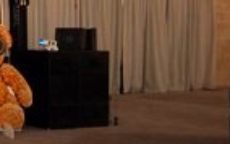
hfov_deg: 15.6
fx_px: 740
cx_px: -162
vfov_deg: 11.0
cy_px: -18
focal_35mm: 118
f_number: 3.8
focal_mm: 22
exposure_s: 1/60
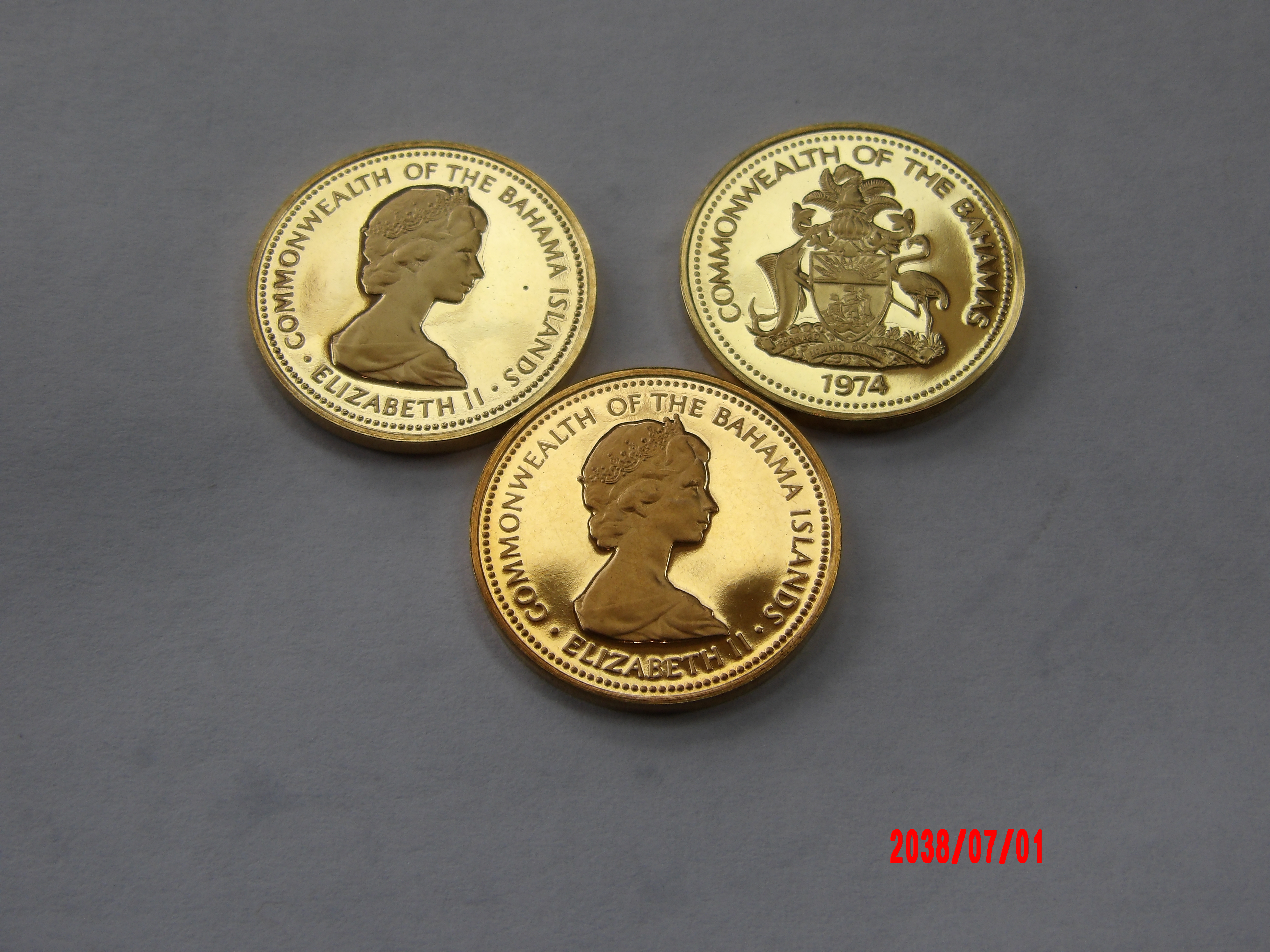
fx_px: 1871
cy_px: 476
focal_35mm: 51
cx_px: 635
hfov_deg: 37.5
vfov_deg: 28.6
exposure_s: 1/161
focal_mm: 9.2
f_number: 5.3
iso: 100
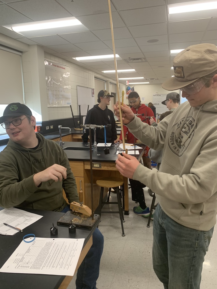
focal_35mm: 26
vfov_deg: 67.3
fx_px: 217
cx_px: 108
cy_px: 144
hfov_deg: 53.1
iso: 80
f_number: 1.8
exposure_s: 1/100
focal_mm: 4.25
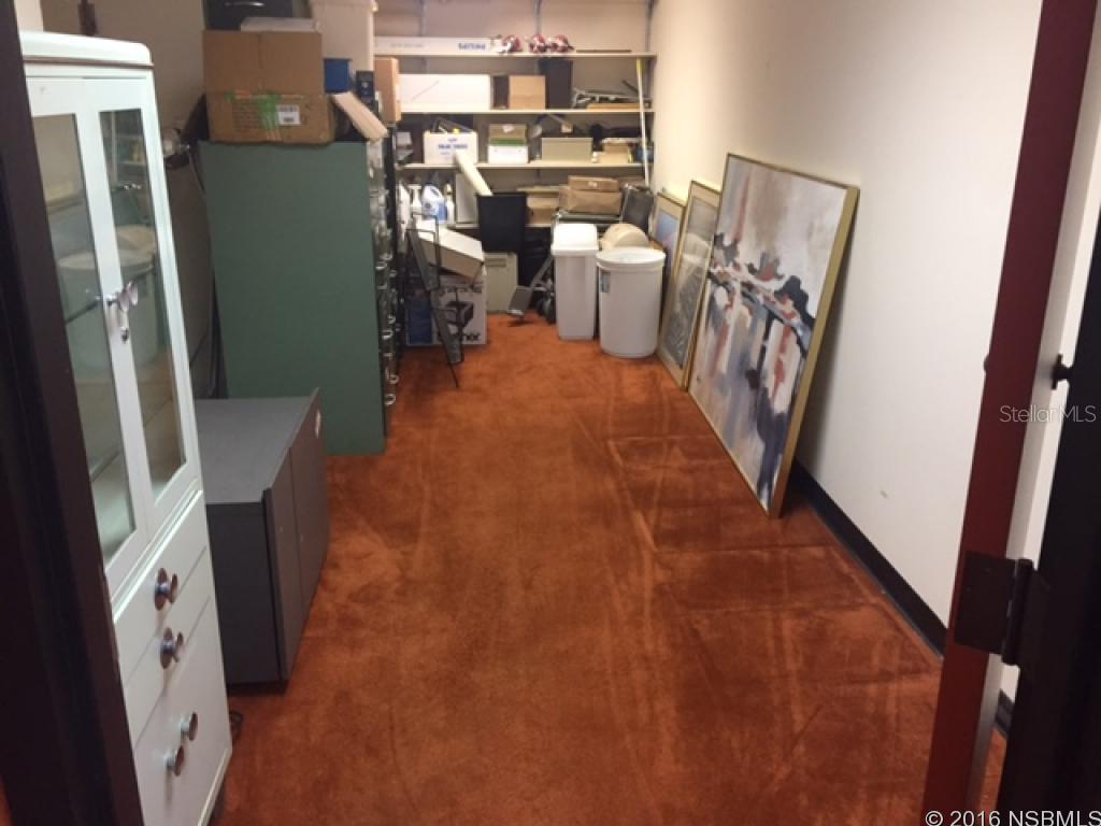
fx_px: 922
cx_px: 550
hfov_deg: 61.7
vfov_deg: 48.2
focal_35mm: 29
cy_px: 413
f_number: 2.2
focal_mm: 4.15
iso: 125
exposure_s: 1/30
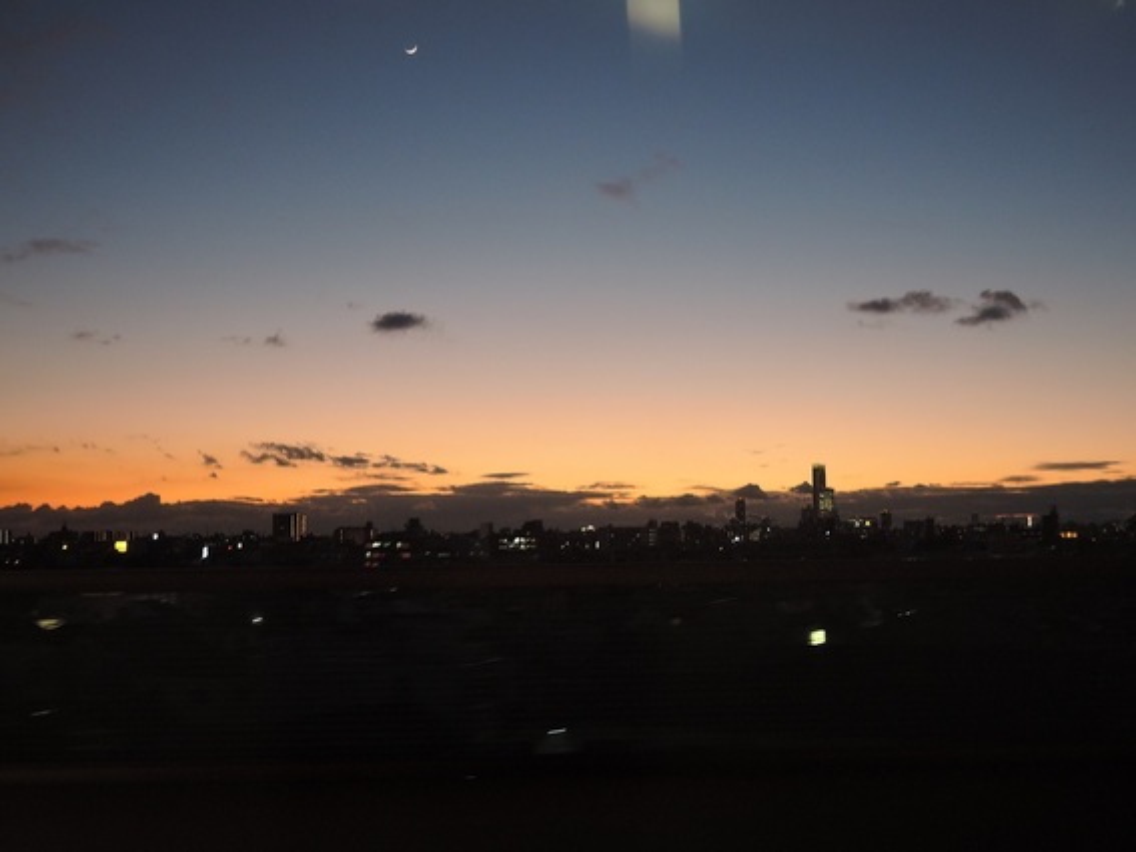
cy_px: 426
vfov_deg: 35.9
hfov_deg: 46.8
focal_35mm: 40
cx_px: 568
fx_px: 1312
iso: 400
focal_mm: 8.6
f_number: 2.8
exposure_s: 1/20
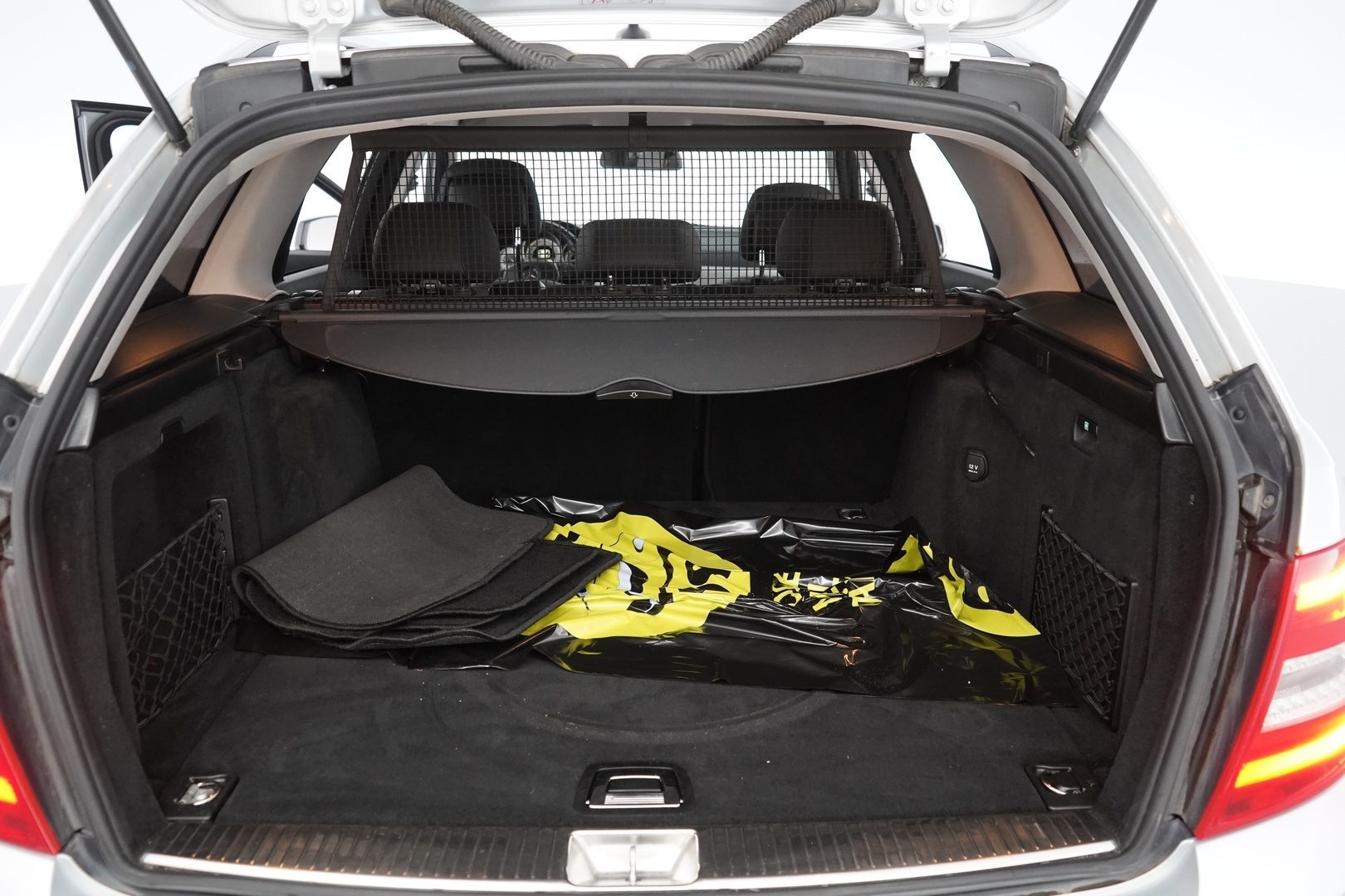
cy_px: 448
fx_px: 1046
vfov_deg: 46.4
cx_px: 672
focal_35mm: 28
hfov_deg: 65.5
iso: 4000
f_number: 4.5
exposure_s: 1/60
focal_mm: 28
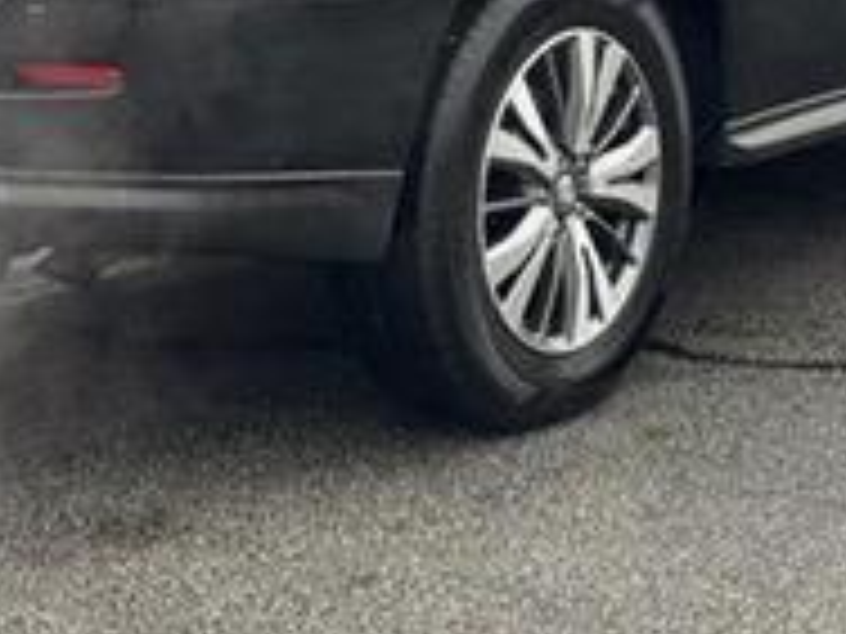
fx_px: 3153
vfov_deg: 11.2
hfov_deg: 15.3
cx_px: 360
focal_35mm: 129
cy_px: -166
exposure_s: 1/439
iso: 64
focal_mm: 6.76
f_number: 1.78
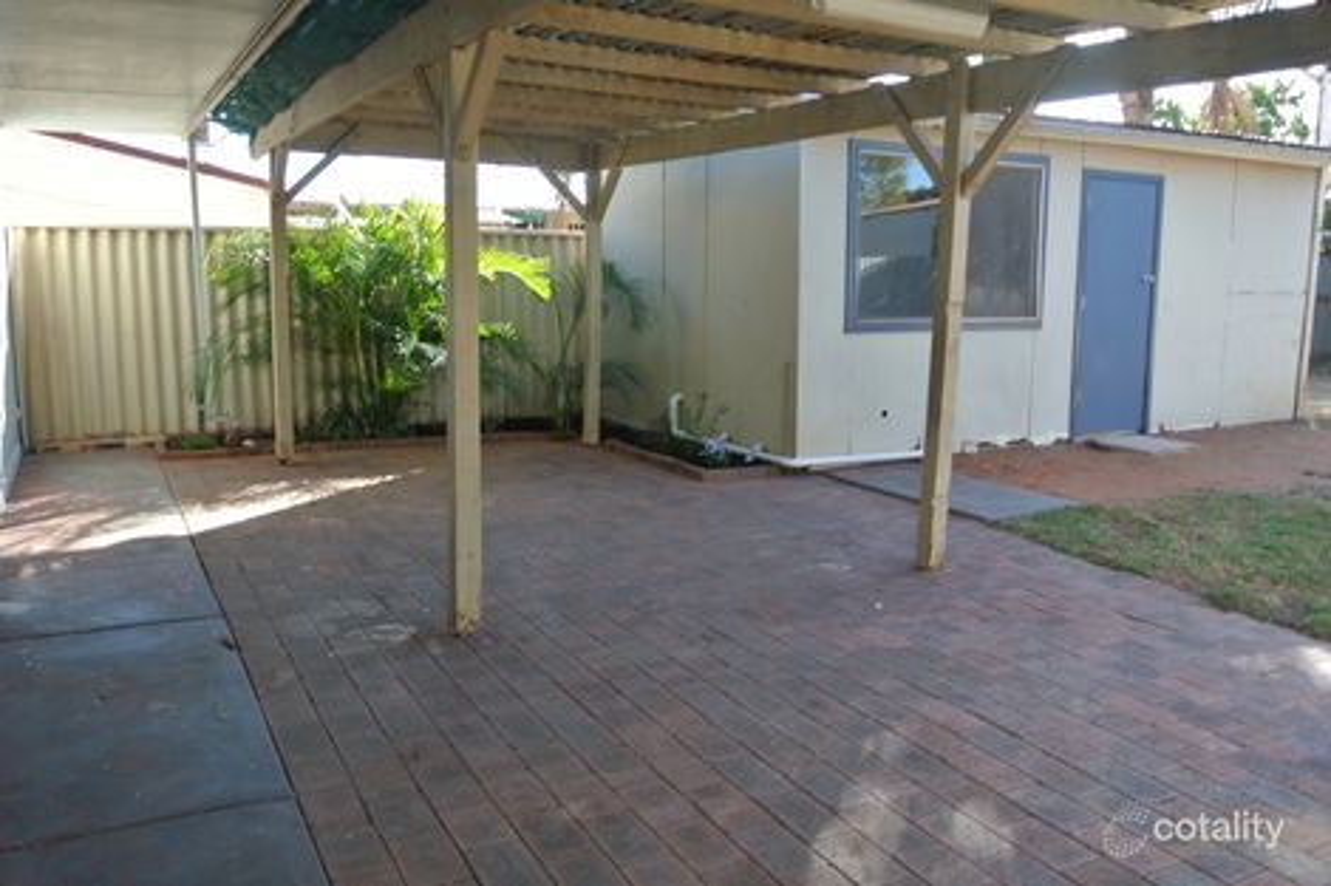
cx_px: 666
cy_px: 443
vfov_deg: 44.9
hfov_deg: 63.7
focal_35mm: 29
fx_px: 1072
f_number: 3.5
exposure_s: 1/125
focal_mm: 11
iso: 100
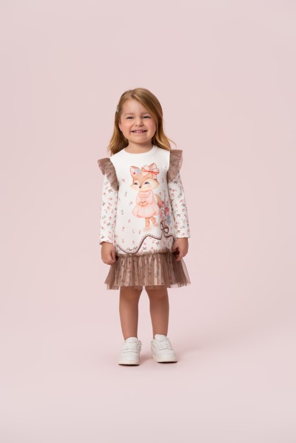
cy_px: 222
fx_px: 1172
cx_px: 148
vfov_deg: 21.5
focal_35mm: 95
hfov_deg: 14.4
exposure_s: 1/125
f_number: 7.1
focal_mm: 95
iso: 100
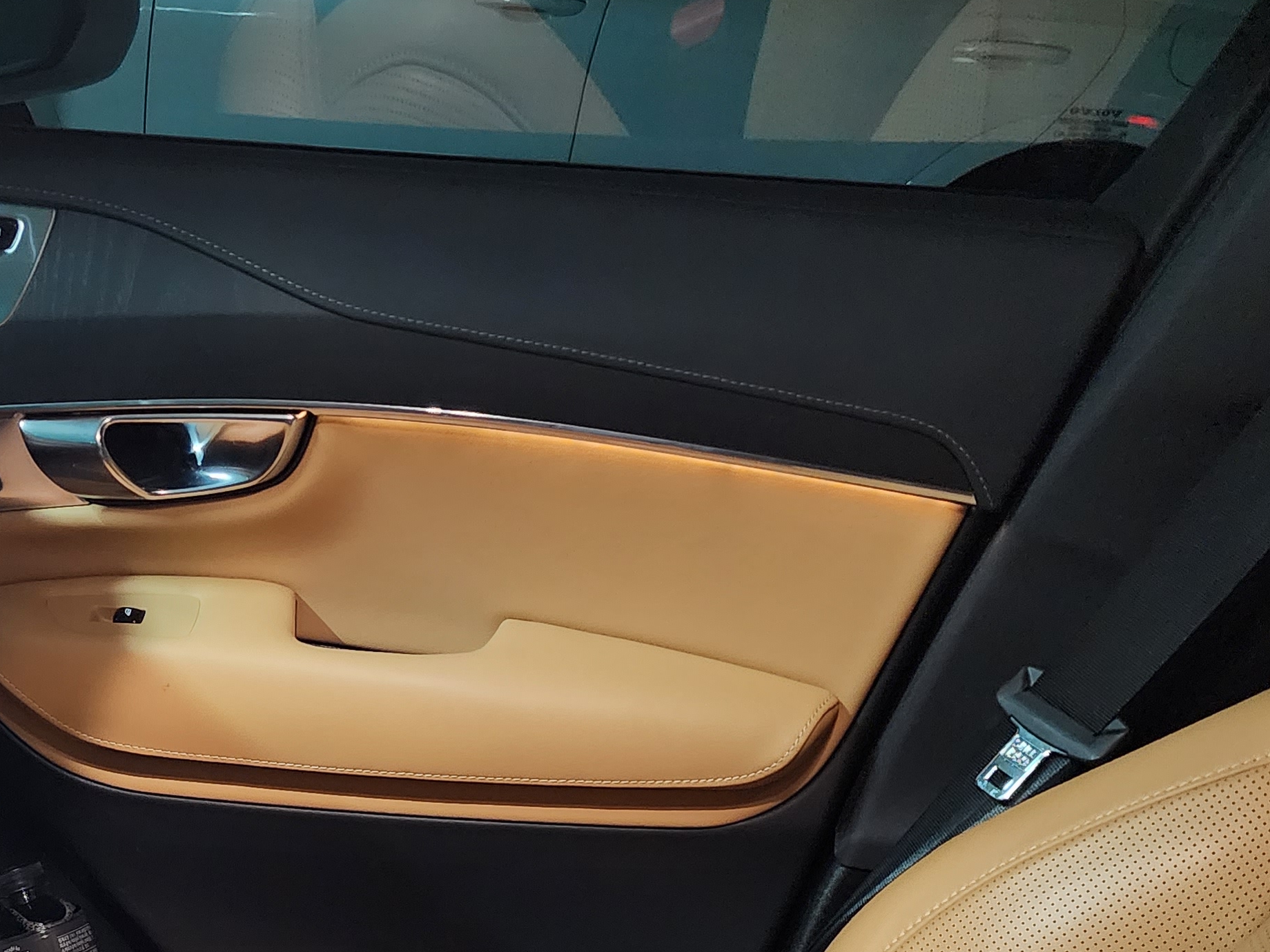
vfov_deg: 27.5
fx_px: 1834
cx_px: 190
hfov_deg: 36.4
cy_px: 938
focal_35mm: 50
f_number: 1.8
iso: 640
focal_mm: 6.4
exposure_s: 1/25
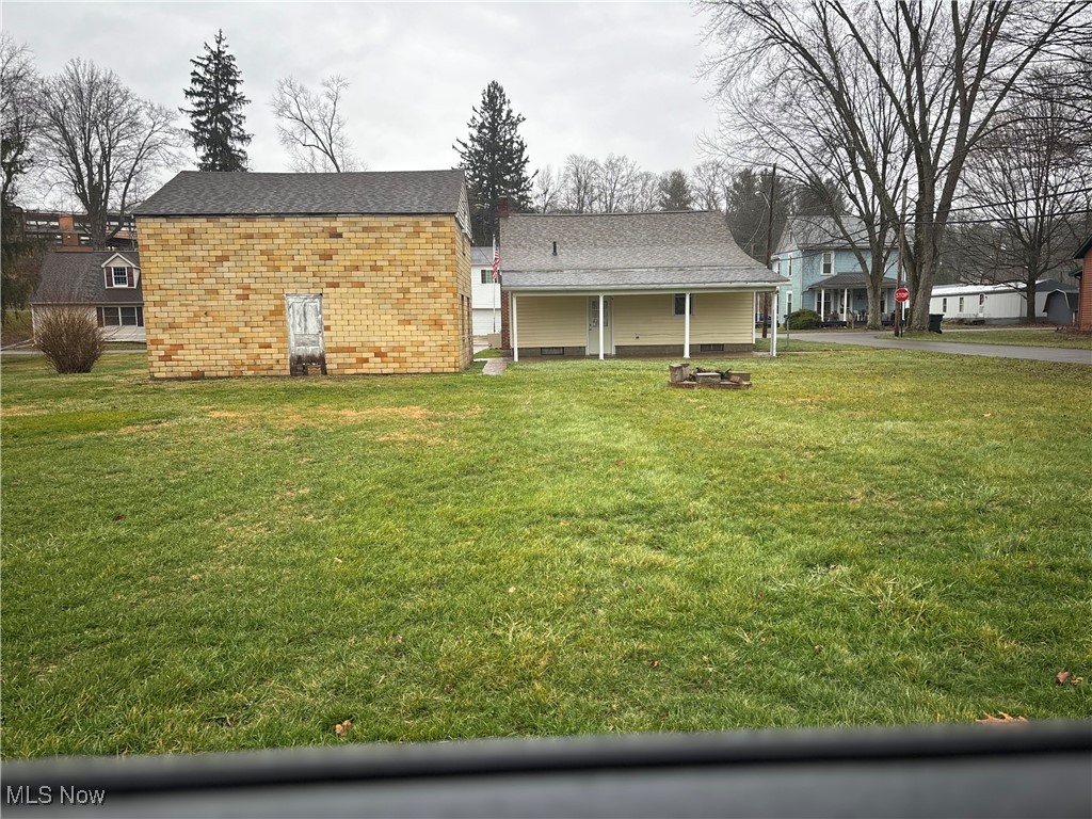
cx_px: 546
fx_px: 820
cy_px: 410
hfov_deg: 67.3
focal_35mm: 26
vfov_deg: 53.1
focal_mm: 5.96
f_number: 1.6
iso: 64
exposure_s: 1/121
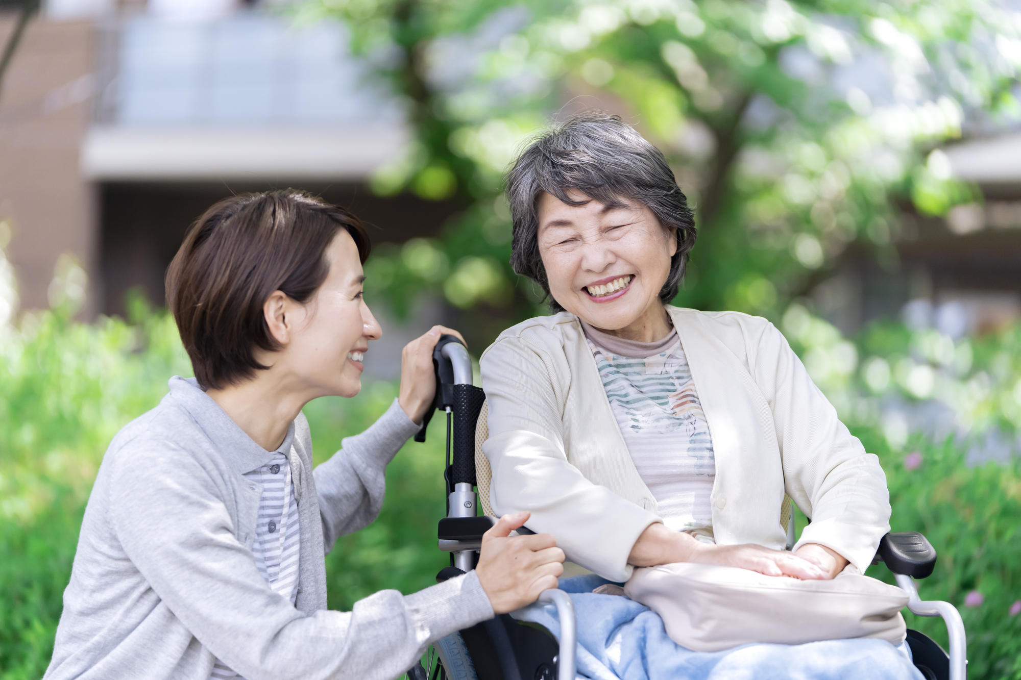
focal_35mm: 130
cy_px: 340
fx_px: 3686
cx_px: 510
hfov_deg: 15.8
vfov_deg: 10.5
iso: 1000
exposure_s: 1/200
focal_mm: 130
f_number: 2.8
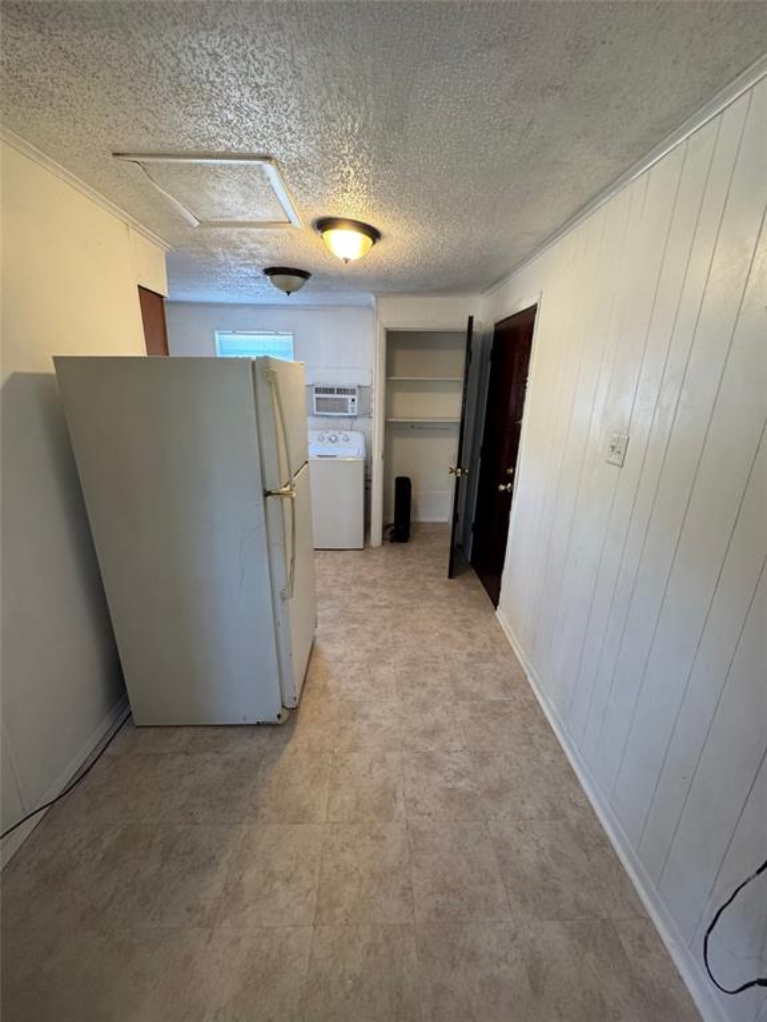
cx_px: 384
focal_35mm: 14
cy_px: 511
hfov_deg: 85.7
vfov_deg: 102.1
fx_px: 414
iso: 160
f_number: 2.2
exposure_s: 1/60
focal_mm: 2.22
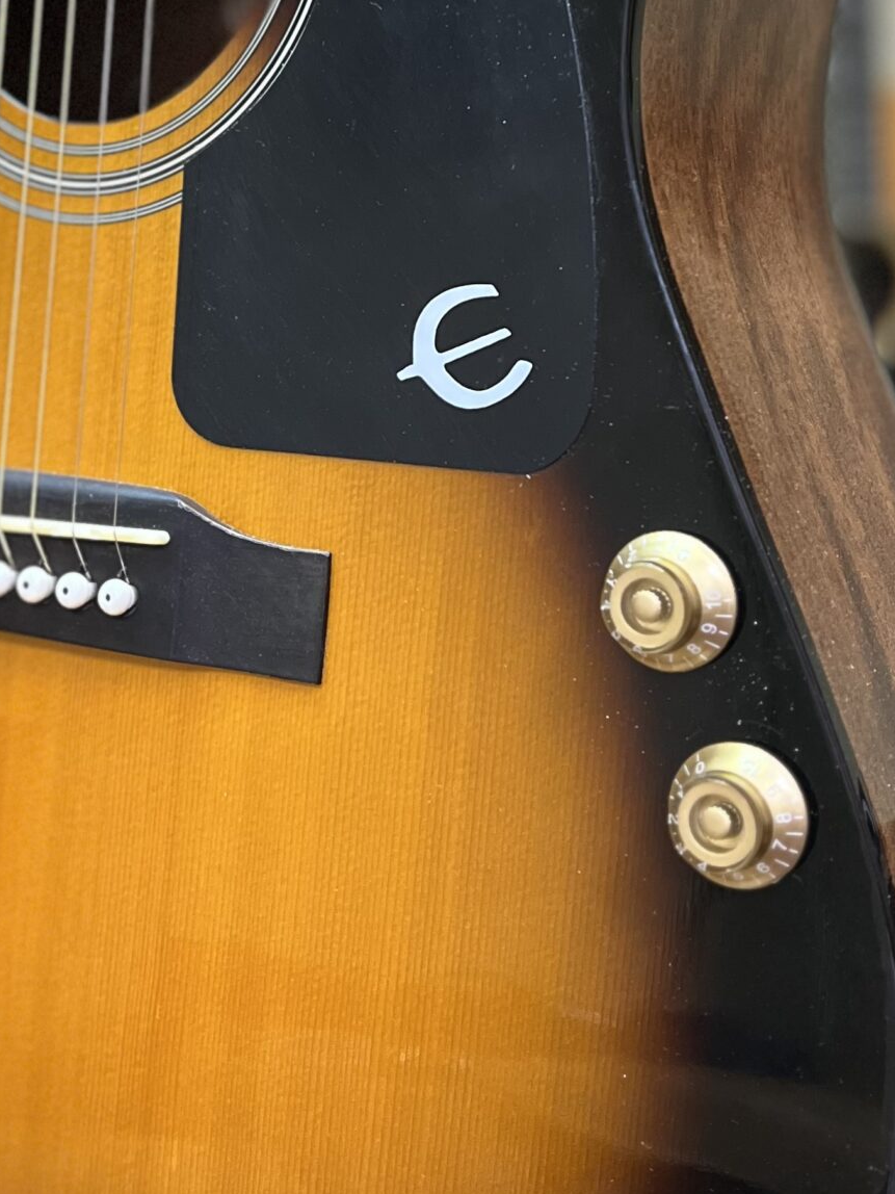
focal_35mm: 58
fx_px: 1999
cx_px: 280
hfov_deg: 25.1
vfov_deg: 32.7
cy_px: 325
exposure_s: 1/60
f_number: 1.5
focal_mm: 5.7
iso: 500
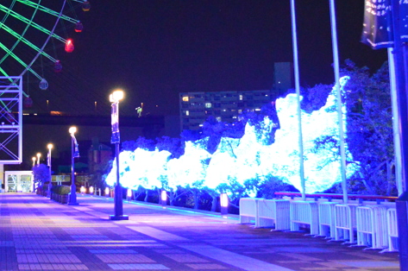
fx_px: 883
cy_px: 9
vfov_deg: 17.1
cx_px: 59
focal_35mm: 78
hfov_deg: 25.4
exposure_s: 1/30
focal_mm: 24
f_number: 4
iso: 6400
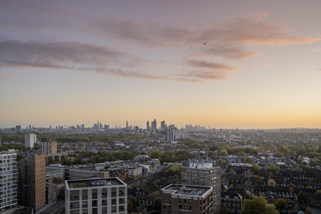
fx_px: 268
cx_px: 160
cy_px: 107
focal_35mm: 30
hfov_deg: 61.9
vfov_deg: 43.6
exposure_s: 1/250
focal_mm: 30
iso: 400
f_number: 5.6
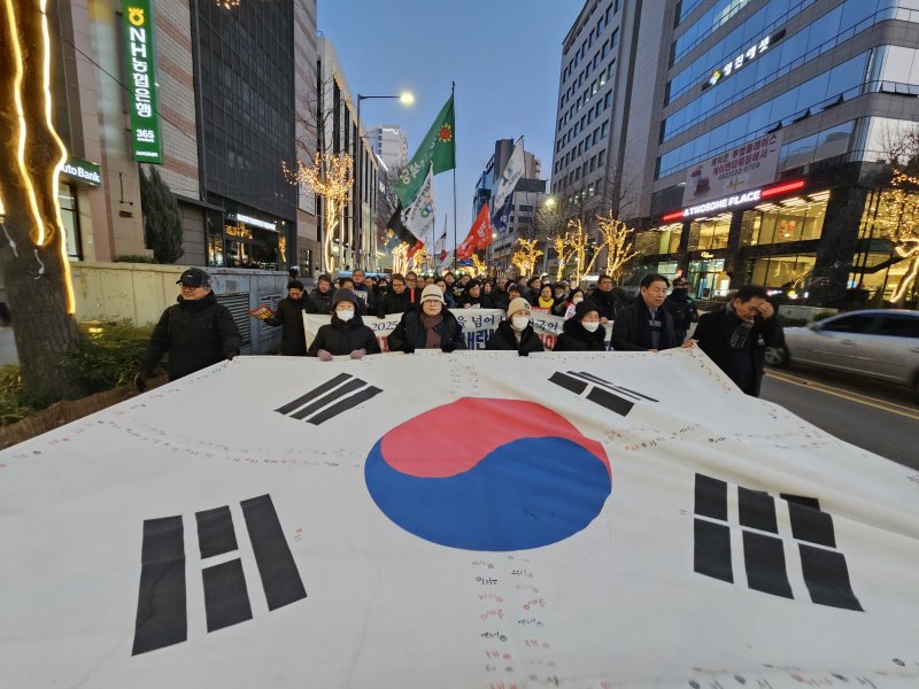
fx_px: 345
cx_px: 460
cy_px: 344
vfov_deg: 89.9
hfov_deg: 106.2
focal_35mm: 13
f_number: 2.2
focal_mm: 2.2
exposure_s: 1/40
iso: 320
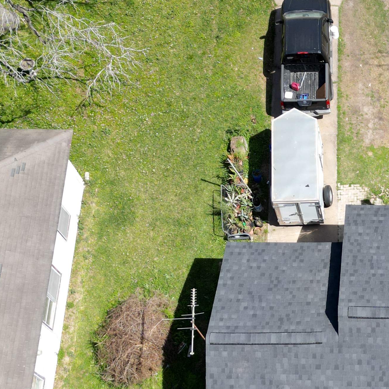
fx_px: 826
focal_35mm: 65
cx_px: 421
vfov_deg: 25.9
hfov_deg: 24.8
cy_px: 330
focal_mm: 6.72
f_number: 1.7
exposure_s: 1/2000
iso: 110
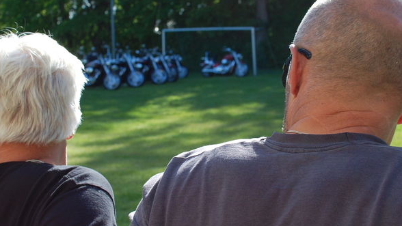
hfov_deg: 28.3
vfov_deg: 16.2
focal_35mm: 75
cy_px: 120
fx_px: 797
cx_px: 173
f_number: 7.1
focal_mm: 35
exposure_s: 1/200
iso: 200
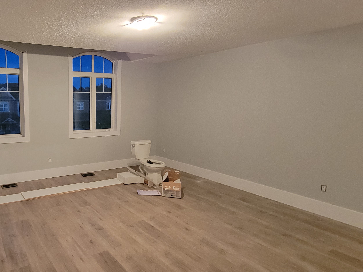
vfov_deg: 63.4
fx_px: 220
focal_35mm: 21
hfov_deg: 71.3
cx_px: 74
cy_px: 129
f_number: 2.2
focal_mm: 2.2
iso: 640
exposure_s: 1/24
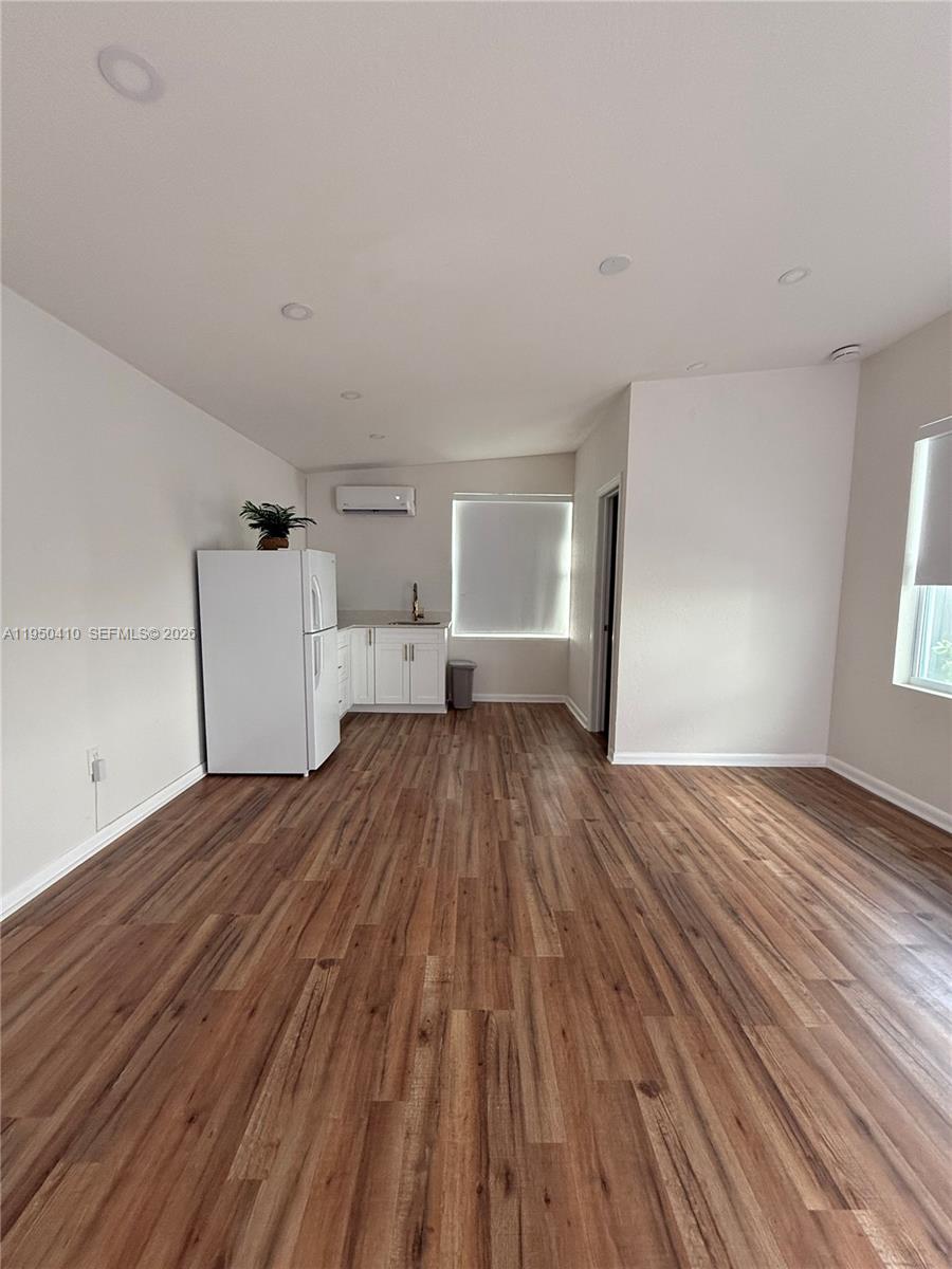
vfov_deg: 102.1
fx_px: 513
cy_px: 634
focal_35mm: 14
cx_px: 476
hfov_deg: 85.7
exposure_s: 1/99
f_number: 2.2
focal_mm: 2.22
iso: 250
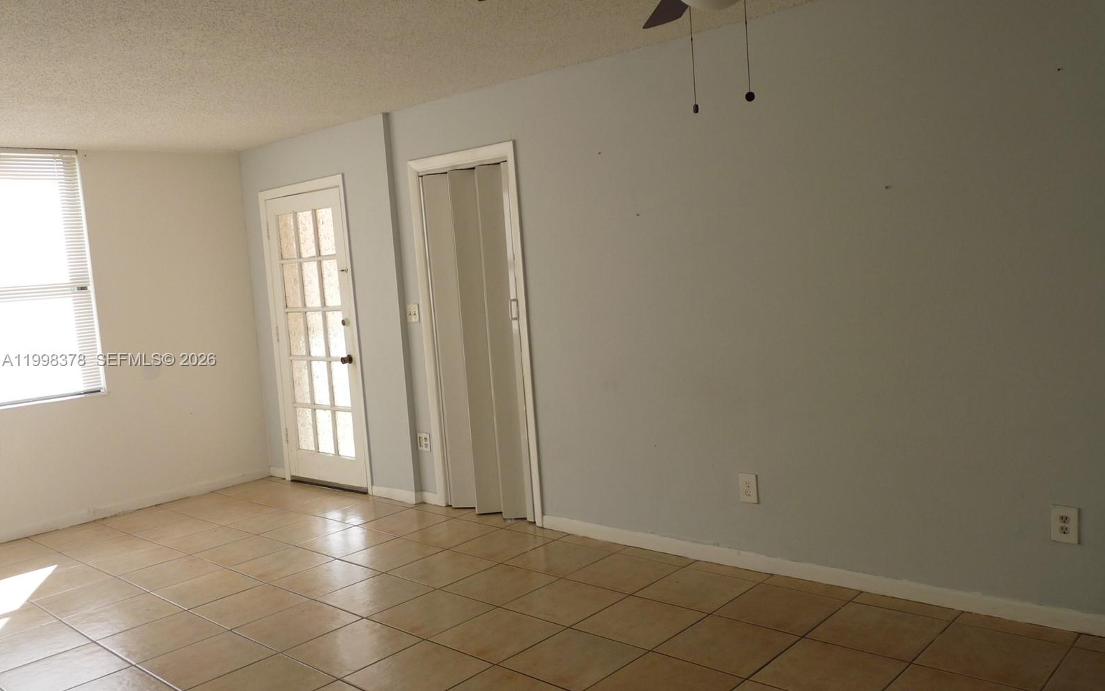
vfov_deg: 43.1
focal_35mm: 29
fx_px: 873
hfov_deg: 64.6
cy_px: 361
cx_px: 558
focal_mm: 4.8
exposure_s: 1/100
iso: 100
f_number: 3.6
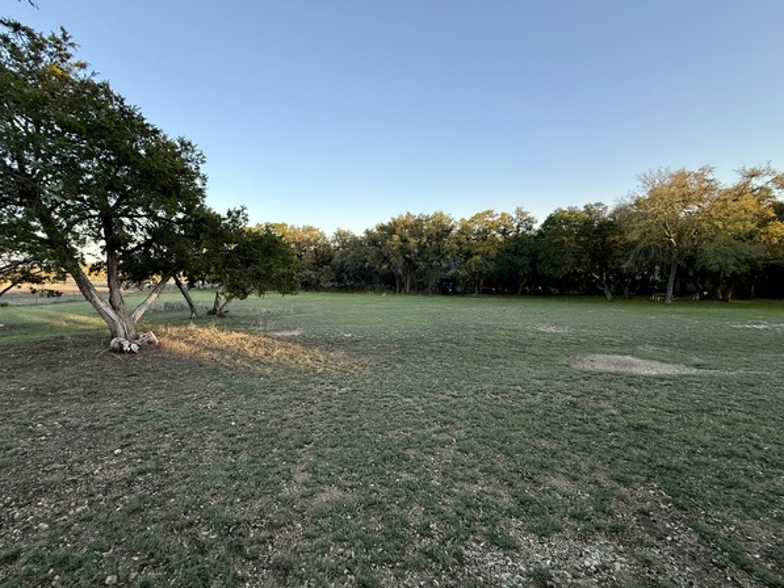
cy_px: 285
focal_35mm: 15
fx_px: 340
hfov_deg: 98.0
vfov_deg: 81.7
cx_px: 365
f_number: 2.2
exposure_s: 1/346
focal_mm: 2.22
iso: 50
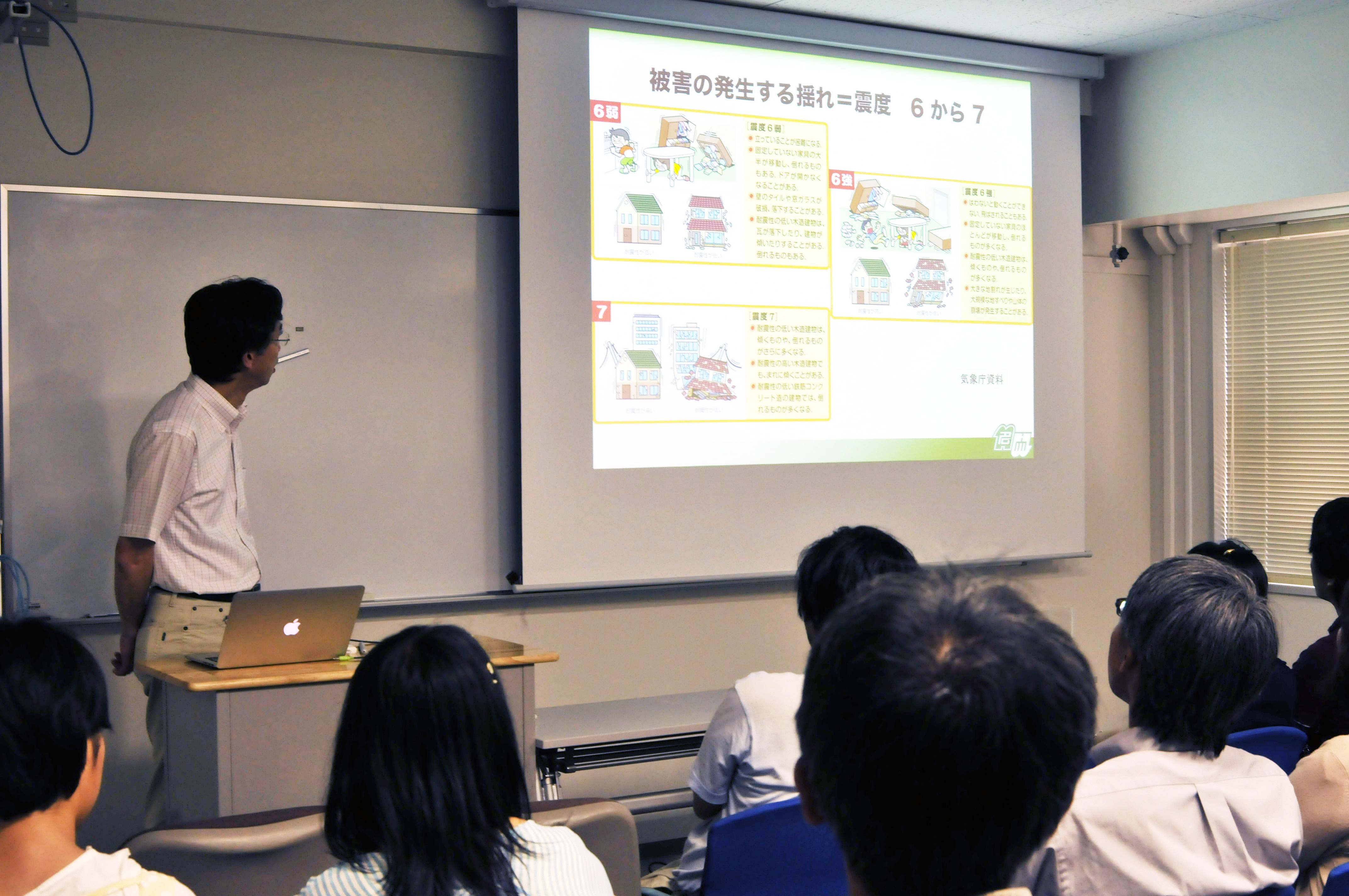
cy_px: 448
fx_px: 1909
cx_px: 674
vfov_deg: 26.4
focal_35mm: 51
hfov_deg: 38.9
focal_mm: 34
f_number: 8
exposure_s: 1/50
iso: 800
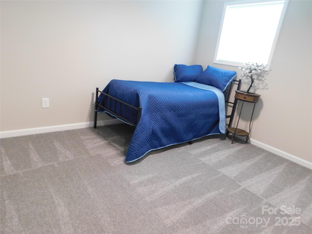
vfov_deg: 58.9
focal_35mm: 23
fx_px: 207
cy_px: 117
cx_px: 156
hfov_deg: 73.9
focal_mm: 4
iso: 400
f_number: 3
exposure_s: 1/15
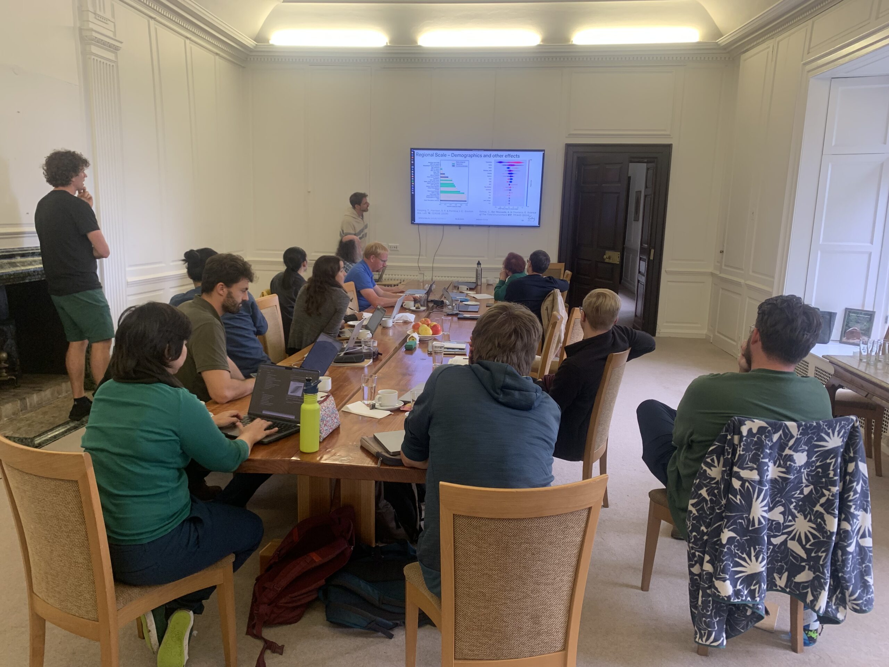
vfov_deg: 53.1
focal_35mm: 26
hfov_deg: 67.3
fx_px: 668
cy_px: 334
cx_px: 444
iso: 80
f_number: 1.8
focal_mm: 4.25
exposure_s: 1/50
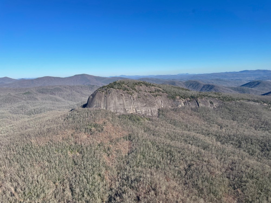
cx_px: 136
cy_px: 102
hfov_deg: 67.3
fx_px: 204
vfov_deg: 53.1
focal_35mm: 26
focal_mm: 4.2
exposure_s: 1/2959
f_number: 1.6
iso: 32
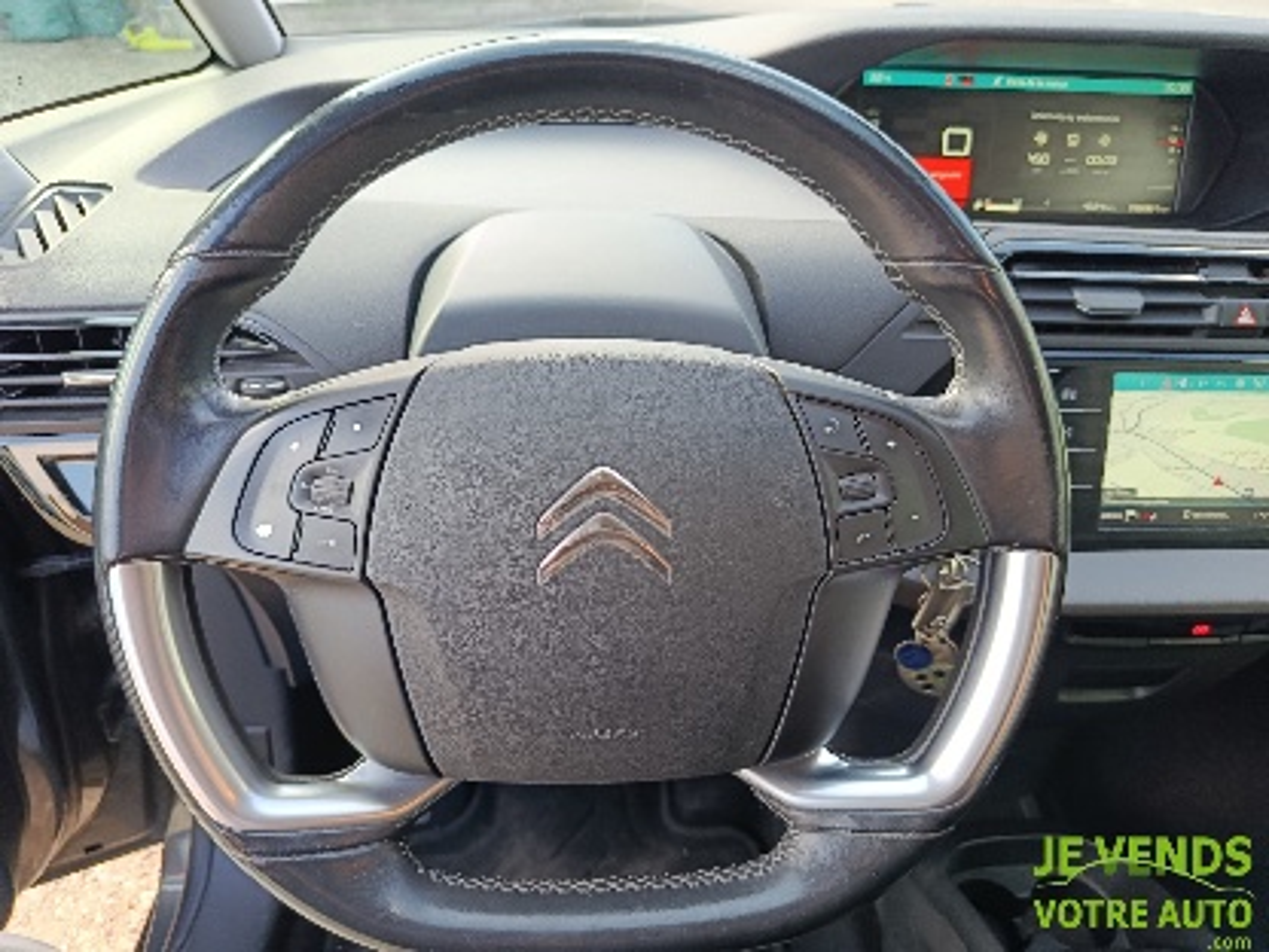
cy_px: 476
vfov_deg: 56.8
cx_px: 634
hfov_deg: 71.6
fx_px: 880
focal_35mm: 24
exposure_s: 1/100
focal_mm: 5.24
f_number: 1.7
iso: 257
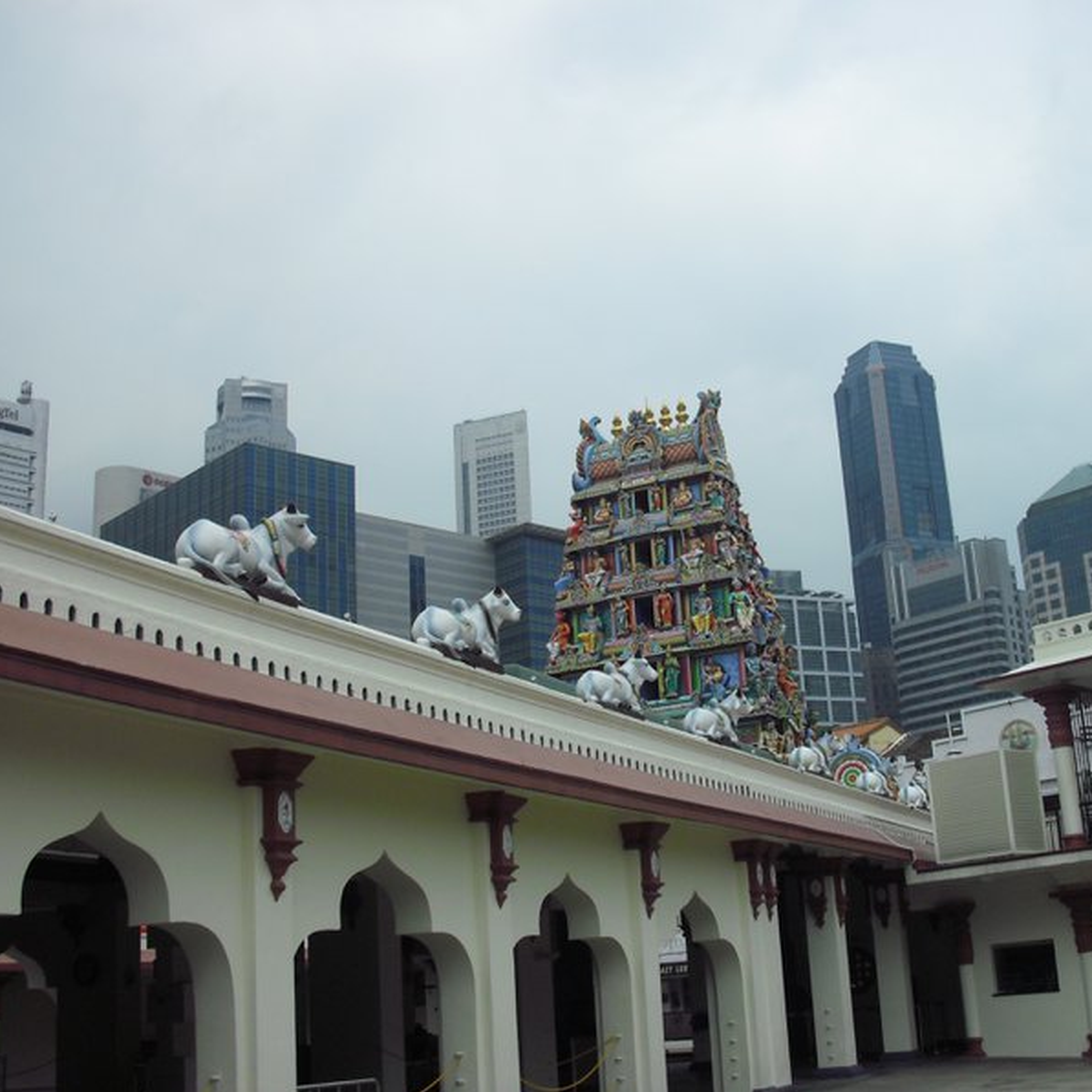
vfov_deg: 37.6
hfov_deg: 37.5
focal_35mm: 45
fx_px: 1606
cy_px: 547
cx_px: 607
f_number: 8
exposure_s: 1/400
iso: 100
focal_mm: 6.2
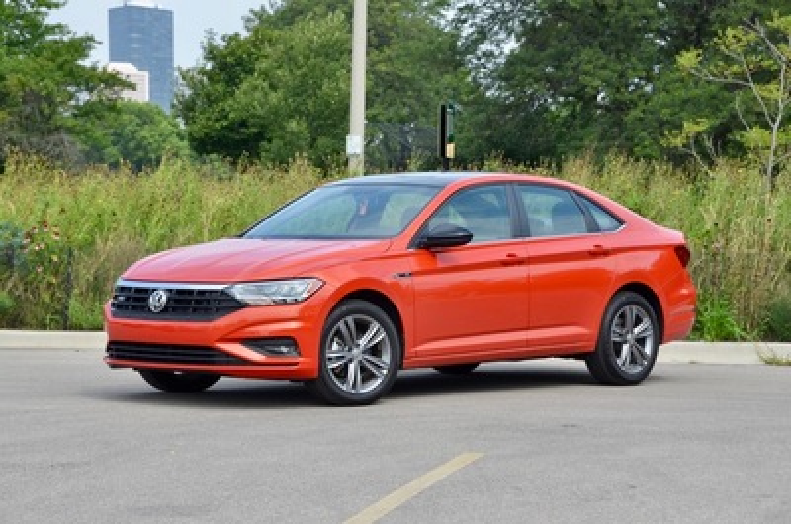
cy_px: 262
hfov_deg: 21.0
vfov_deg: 14.0
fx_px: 2138
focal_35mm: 98
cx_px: 396
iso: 140
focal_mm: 65
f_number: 8
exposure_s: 1/250
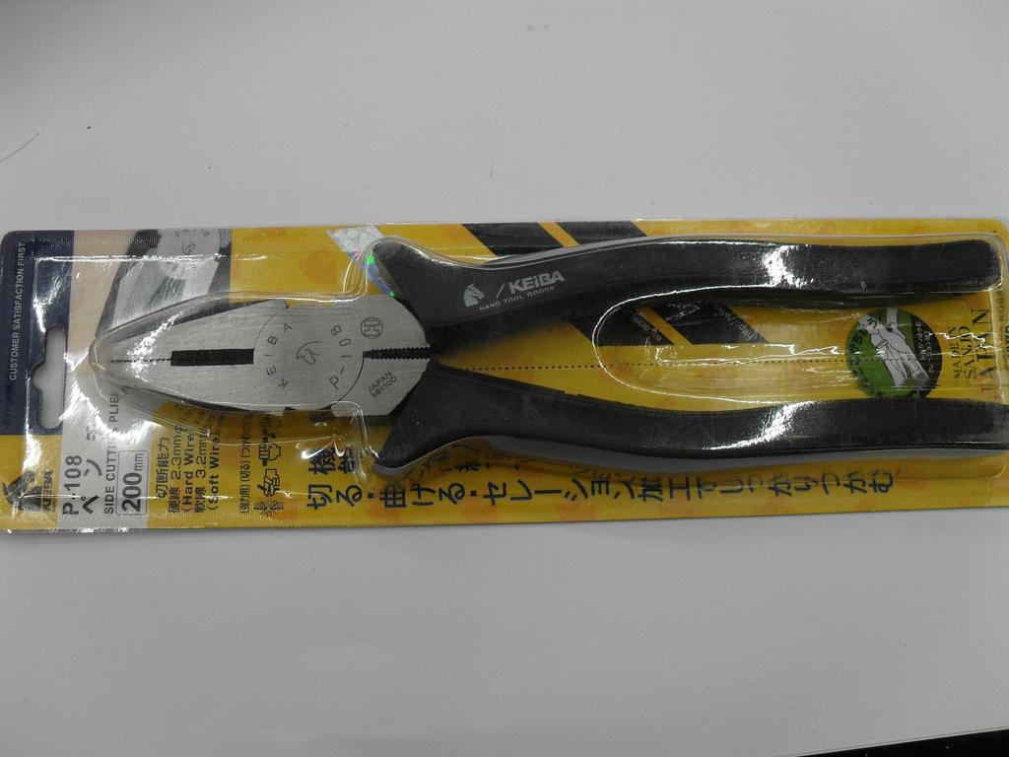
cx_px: 504
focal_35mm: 35
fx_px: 1020
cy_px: 378
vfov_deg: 40.7
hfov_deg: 52.6
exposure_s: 1/45
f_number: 2.8
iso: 120
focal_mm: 6.2
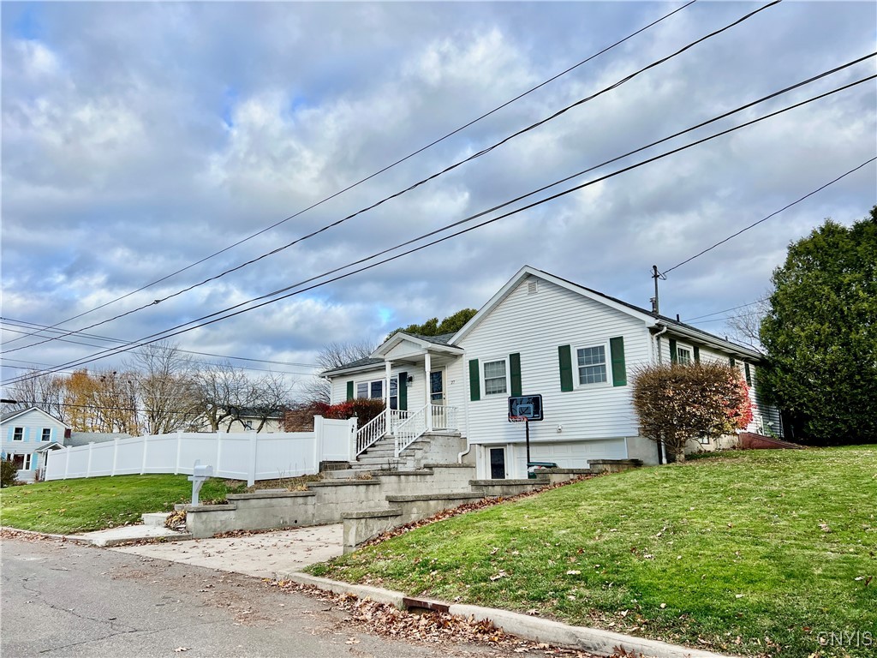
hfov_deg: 67.3
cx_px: 438
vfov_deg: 53.1
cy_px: 329
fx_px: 659
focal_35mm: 26
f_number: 1.5
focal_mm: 5.7
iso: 50
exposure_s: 1/2299
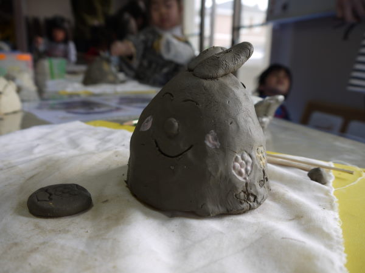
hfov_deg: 60.0
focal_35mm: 30
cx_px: 182
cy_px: 136
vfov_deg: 46.8
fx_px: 316
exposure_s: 1/60
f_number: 4.5
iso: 100
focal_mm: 15
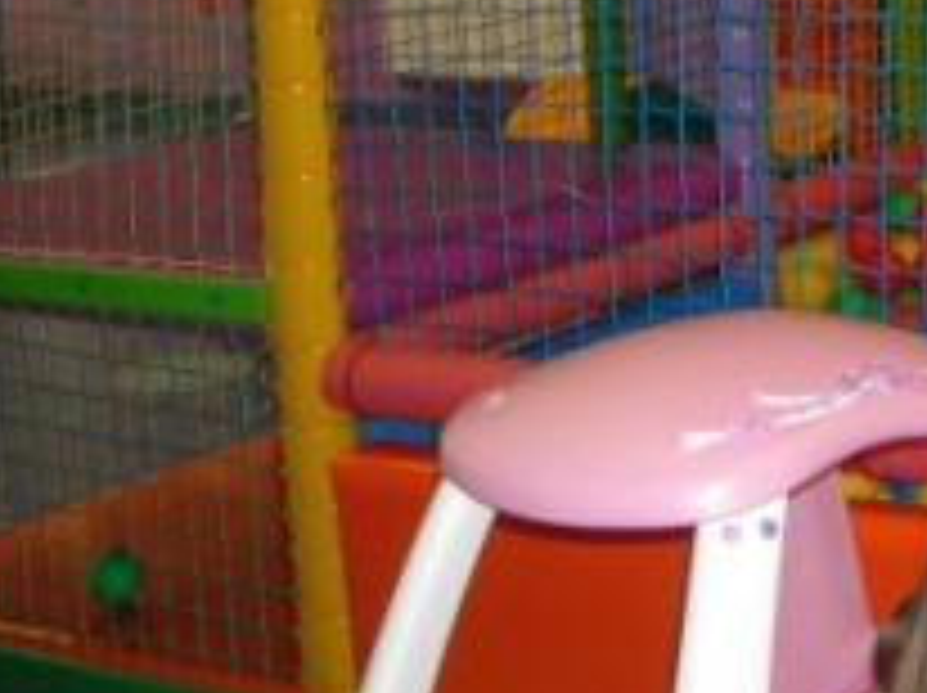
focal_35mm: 90
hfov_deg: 20.6
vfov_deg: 16.0
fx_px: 2407
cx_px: 1062
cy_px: -43
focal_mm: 5.7
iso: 400
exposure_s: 1/60
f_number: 2.8
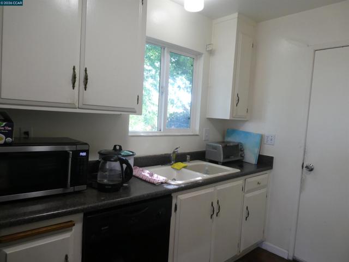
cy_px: 131
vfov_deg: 56.8
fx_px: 242
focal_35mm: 24
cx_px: 174
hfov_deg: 71.6
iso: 320
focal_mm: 4.3
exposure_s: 1/60
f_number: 3.3
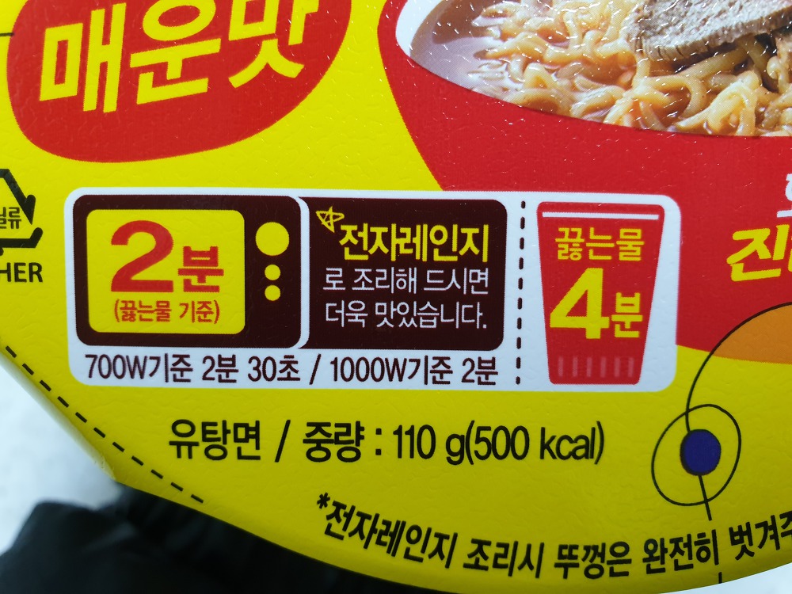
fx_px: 595
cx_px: 396
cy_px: 297
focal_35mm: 26
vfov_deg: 53.1
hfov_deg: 67.3
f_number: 2.4
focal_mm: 4.3
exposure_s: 1/60
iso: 250
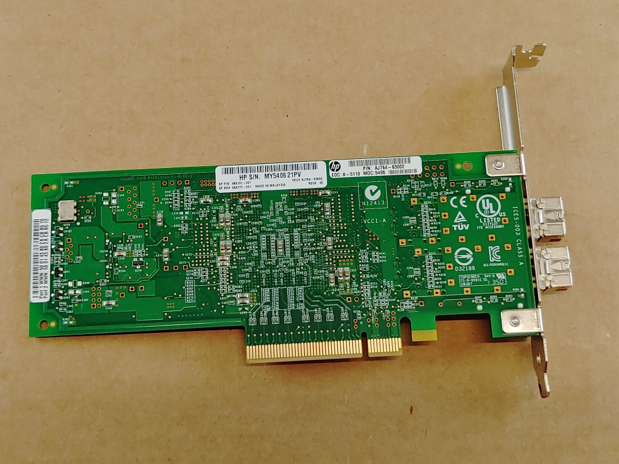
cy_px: 232
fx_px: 966
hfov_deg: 35.5
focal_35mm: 54
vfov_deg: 27.0
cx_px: 310
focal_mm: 4.36
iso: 50
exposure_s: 1/120
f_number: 1.8
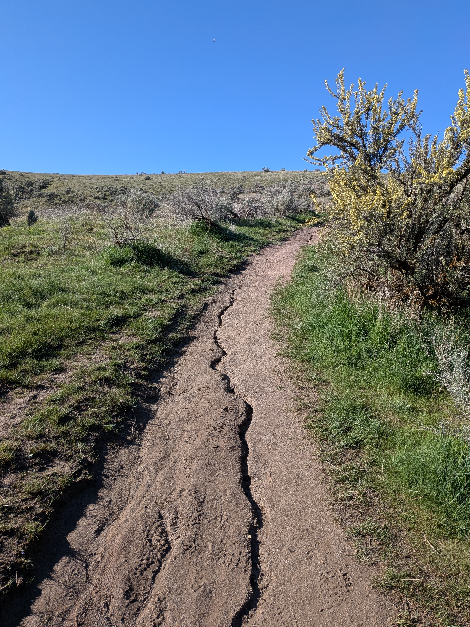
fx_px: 434
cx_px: 235
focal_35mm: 24
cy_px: 314
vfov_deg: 71.6
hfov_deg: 56.8
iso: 29
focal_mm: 4.53
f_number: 1.7
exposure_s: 1/1190
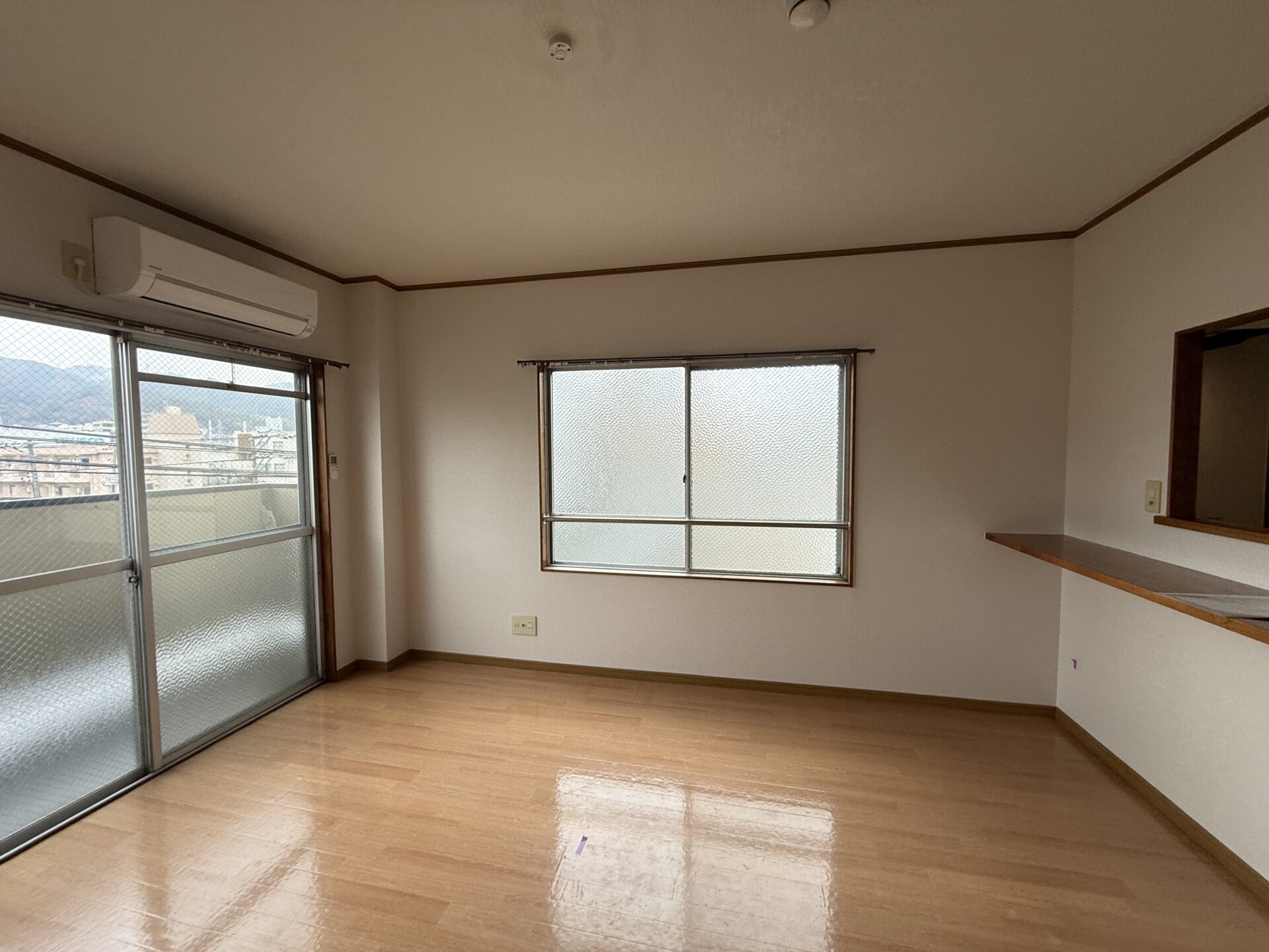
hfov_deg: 102.1
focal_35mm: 14
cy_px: 476
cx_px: 634
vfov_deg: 85.7
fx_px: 513
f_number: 2.2
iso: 50
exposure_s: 1/99
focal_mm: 2.22
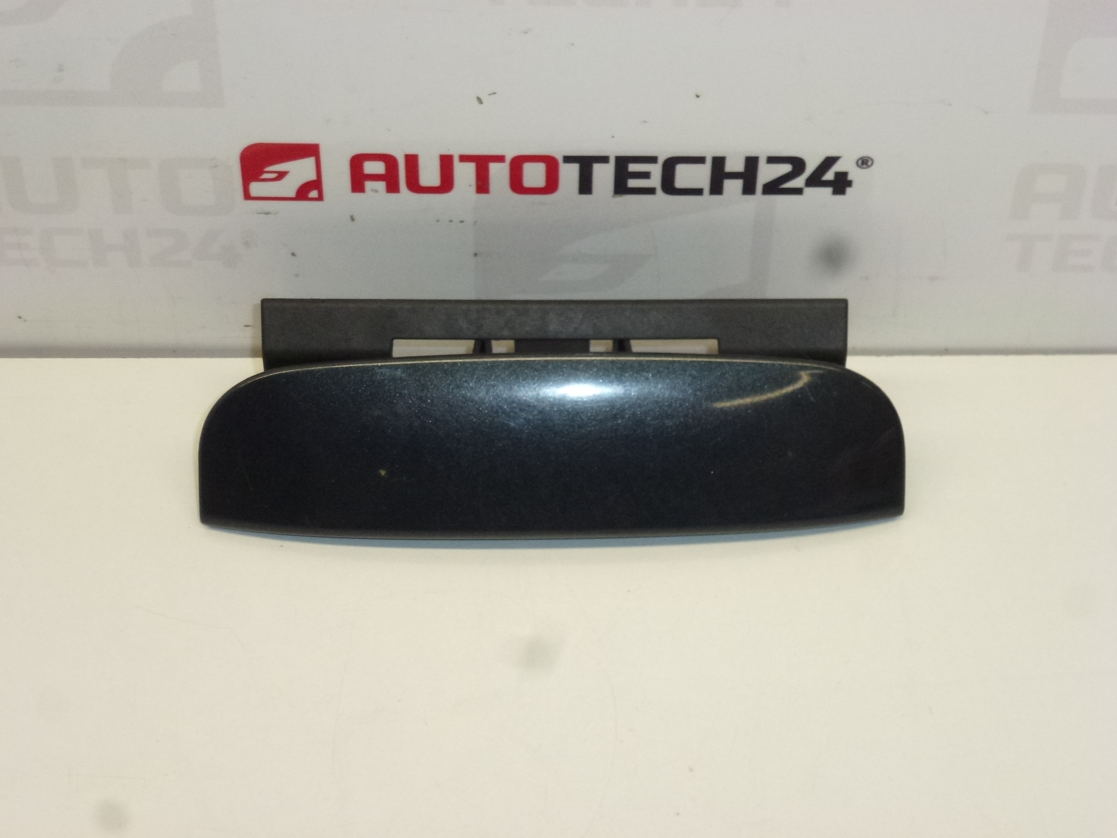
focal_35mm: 82
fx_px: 2646
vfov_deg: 18.0
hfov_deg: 23.8
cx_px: 558
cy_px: 419
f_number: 4.8
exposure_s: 1/160
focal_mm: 14.8
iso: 400
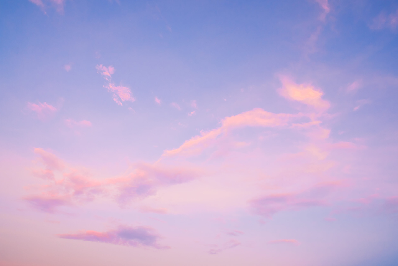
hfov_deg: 67.4
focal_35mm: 27
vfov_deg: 47.9
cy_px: 133
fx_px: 298
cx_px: 199
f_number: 8
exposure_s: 1/12
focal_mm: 18
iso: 200
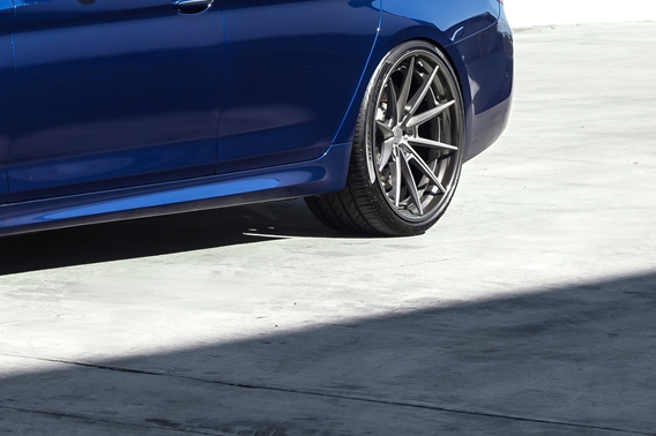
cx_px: 25
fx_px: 3387
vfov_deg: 7.3
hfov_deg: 11.0
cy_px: -60
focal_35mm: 186
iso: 100
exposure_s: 1/250
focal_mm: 55
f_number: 5.6
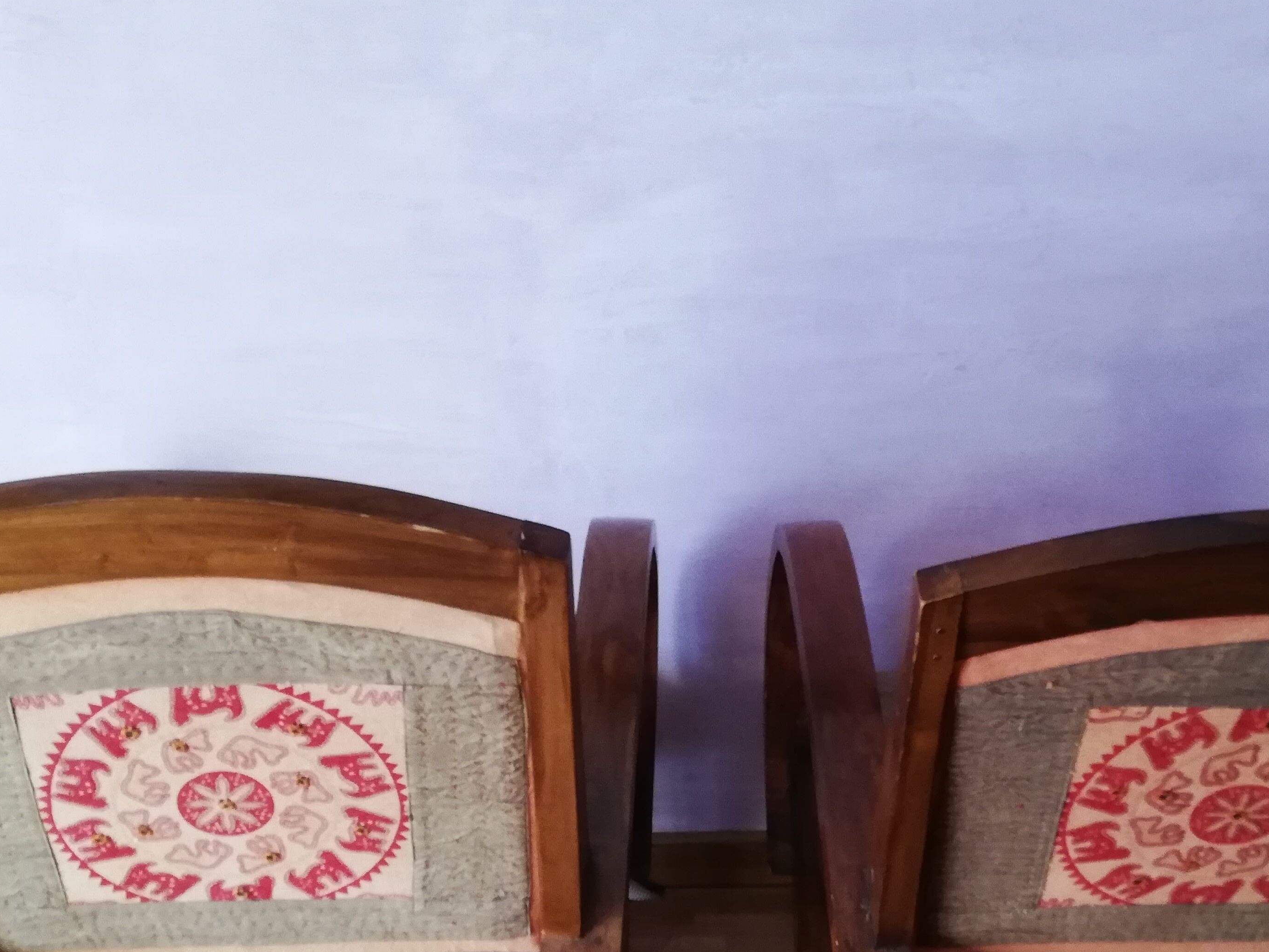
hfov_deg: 40.4
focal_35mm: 47
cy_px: 685
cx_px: 698
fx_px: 1723
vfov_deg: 30.5
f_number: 2.2
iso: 320
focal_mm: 3.81
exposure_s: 1/33.3
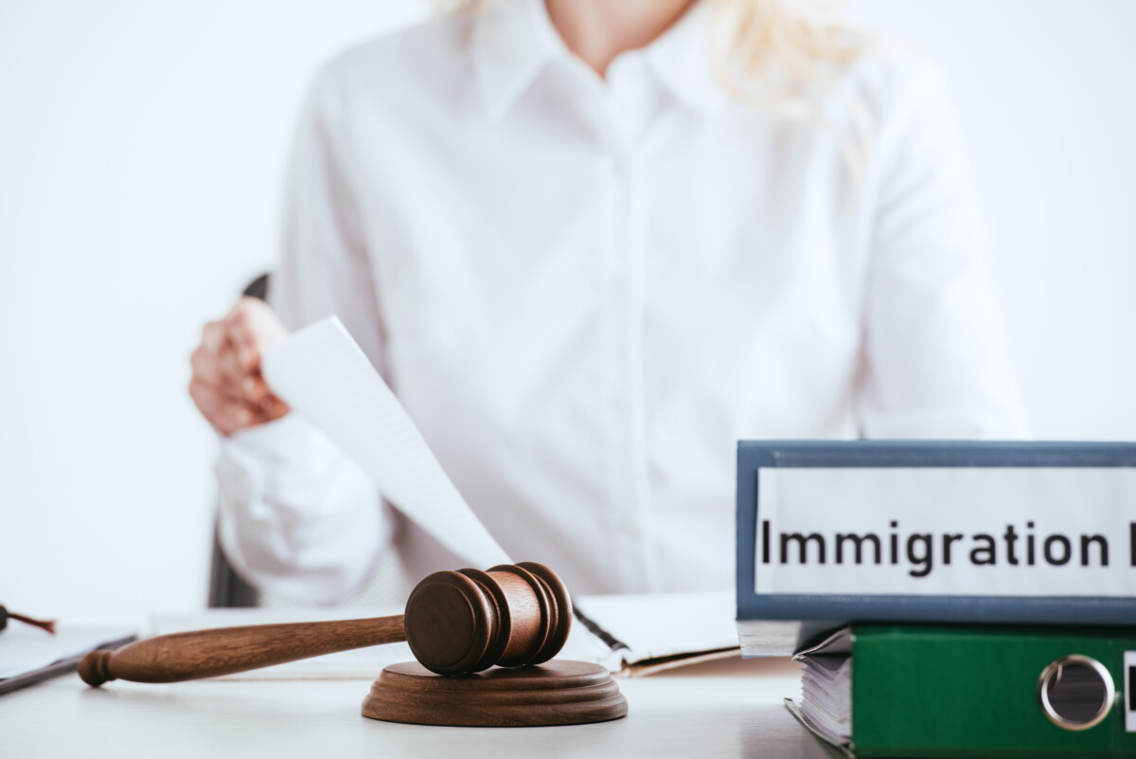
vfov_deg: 6.9
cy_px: 380
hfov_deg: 10.3
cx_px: 568
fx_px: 6313
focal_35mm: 200
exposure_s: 1/200
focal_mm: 200
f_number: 5.6
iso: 200
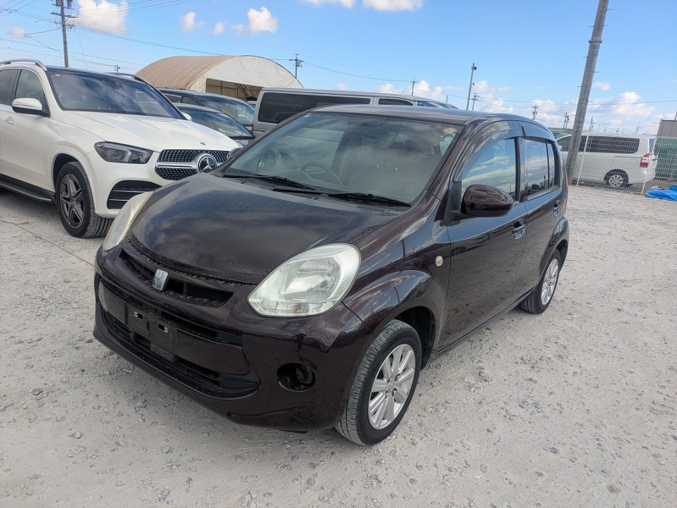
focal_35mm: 25
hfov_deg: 69.4
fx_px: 489
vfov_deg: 54.9
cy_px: 254
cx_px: 338
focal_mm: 5.43
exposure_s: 1/1205
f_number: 1.89
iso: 50
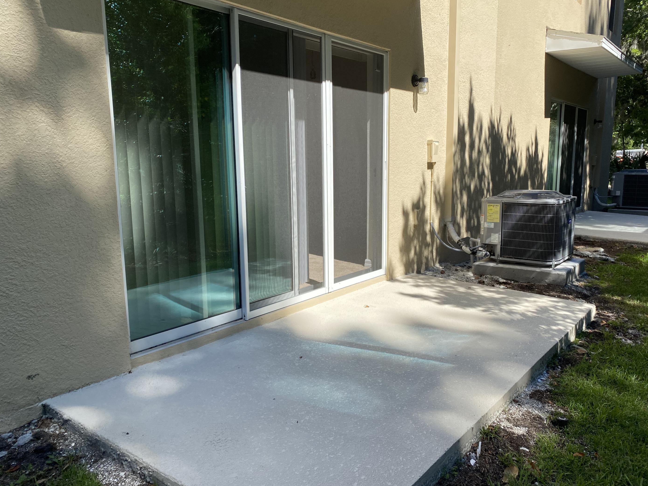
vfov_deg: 49.7
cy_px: 253
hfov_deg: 63.4
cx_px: 346
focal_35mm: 28
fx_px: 524
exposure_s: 1/1587
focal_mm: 4.25
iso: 32
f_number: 1.8
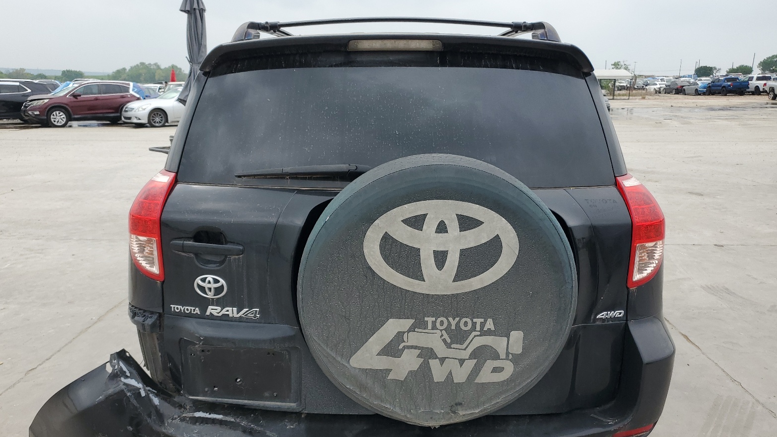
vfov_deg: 40.1
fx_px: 597
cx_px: 381
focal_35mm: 29
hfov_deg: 66.1
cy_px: 251
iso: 50
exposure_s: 1/1429
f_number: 1.5
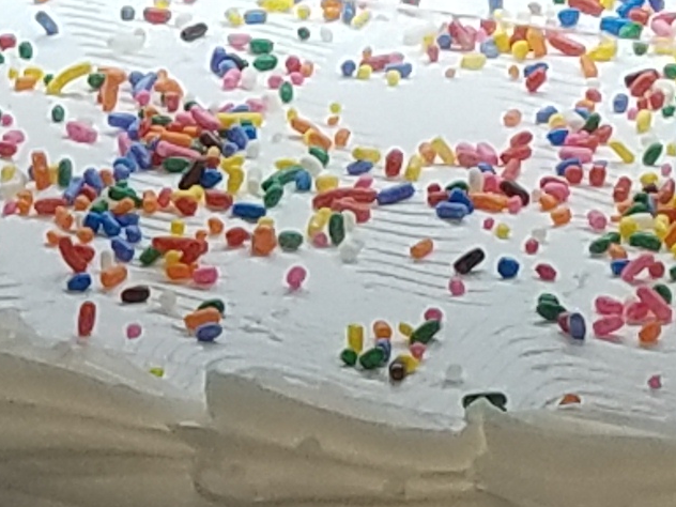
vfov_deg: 8.9
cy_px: 390
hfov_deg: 11.5
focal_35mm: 166
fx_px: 3242
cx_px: -313
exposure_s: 1/223
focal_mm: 4.2
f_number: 1.7
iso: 50
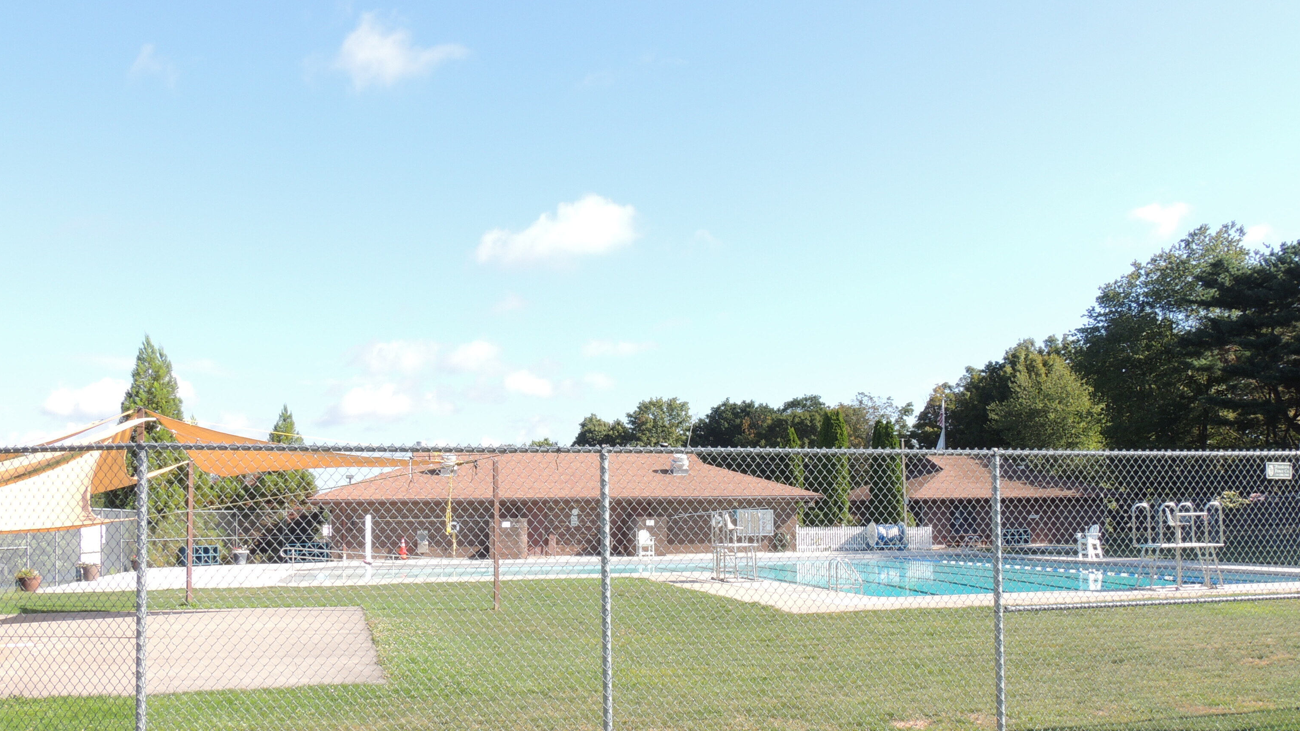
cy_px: 458
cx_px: 651
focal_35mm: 33
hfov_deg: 59.5
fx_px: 1137
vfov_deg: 35.4
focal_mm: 5.3
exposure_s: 1/80
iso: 100
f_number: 7.8
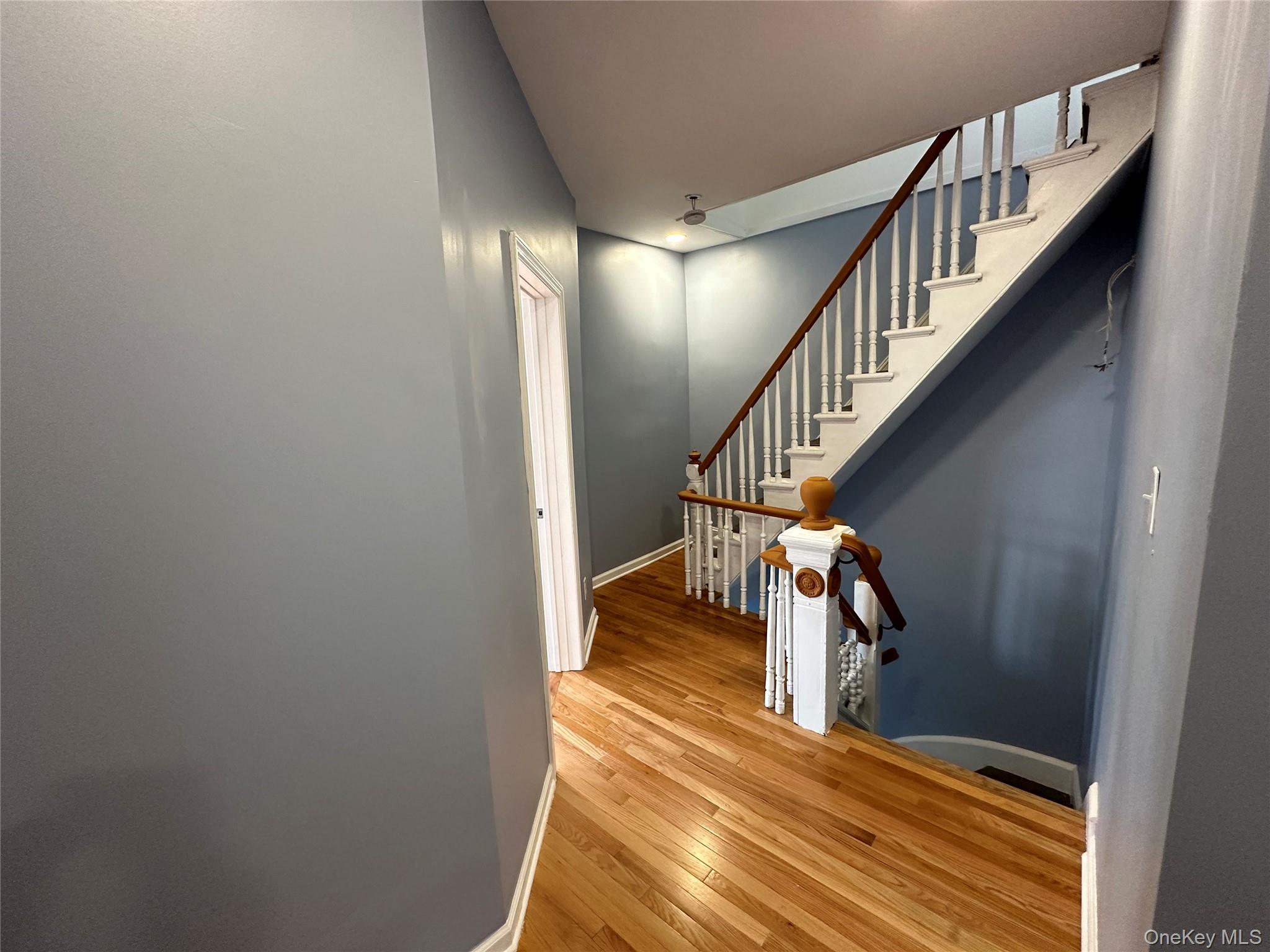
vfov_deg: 85.7
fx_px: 514
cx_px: 635
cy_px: 476
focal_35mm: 14
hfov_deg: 102.1
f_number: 2.2
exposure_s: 1/120
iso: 320
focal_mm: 2.22
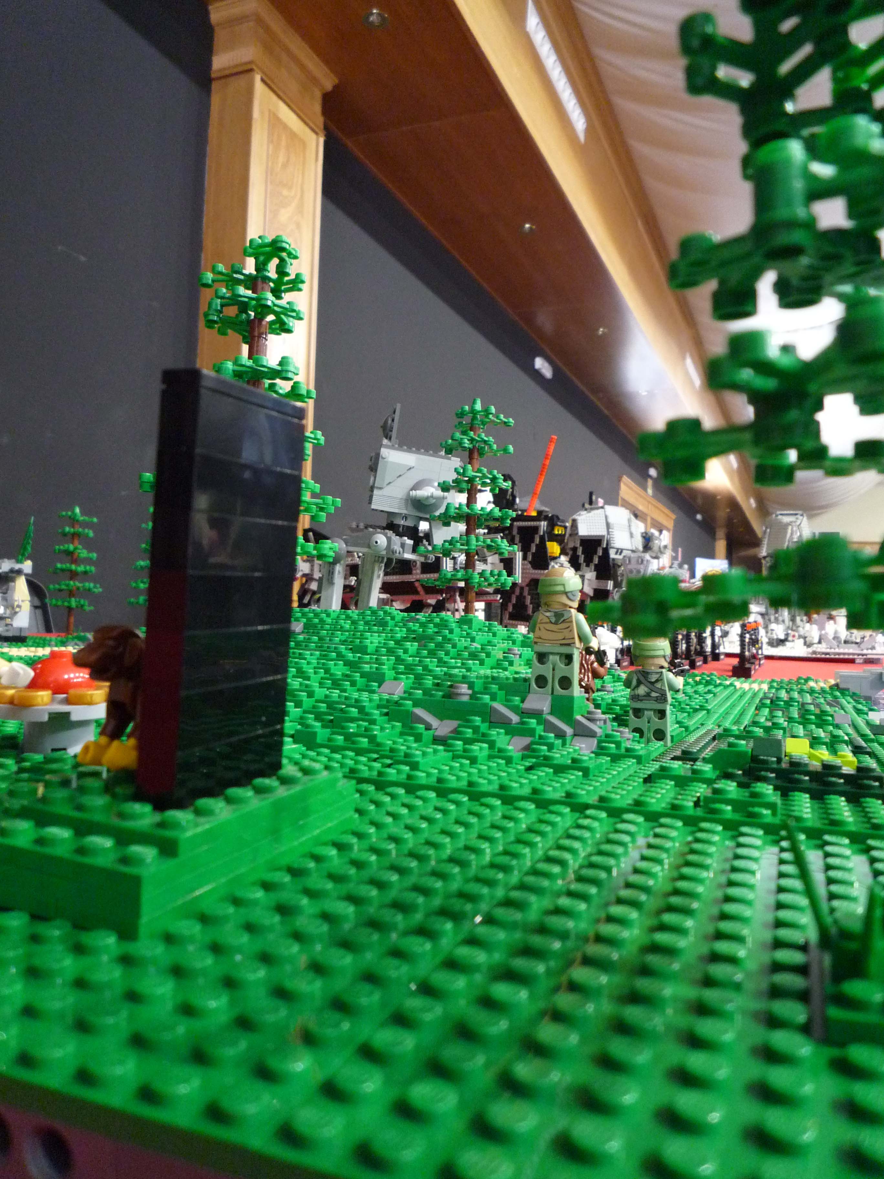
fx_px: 851
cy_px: 590
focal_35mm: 25
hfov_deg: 54.9
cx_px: 442
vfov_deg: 69.4
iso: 400
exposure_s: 1/8
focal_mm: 4.4
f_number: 2.8
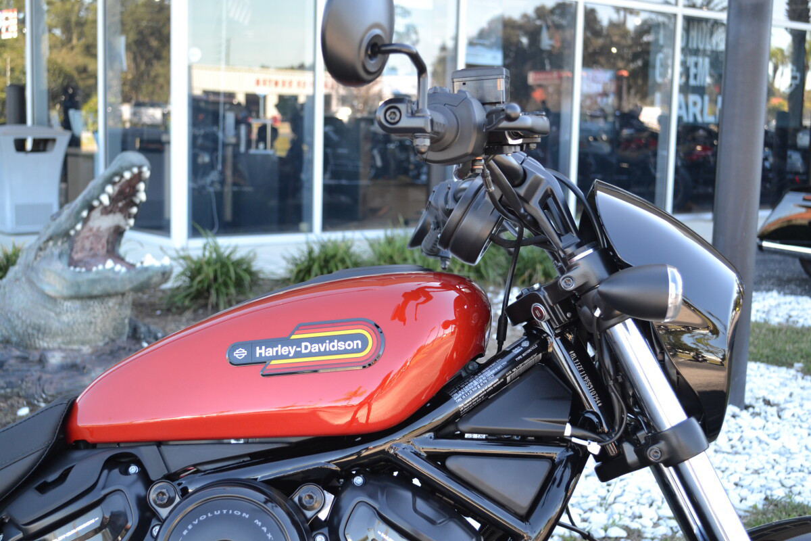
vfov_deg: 26.5
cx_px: 406
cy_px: 270
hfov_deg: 38.9
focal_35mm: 51
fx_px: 1149
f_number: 5.6
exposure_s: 1/125
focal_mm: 34
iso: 400
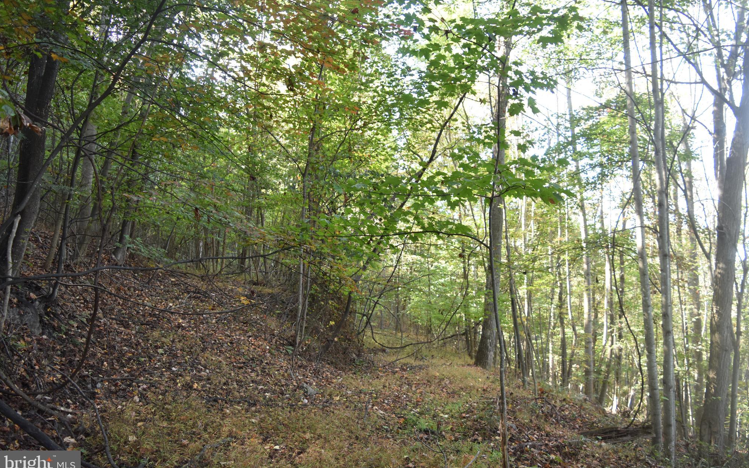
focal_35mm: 28
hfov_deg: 66.5
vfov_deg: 44.5
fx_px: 572
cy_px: 224
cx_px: 379
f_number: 4
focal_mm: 18
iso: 400
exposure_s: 1/80
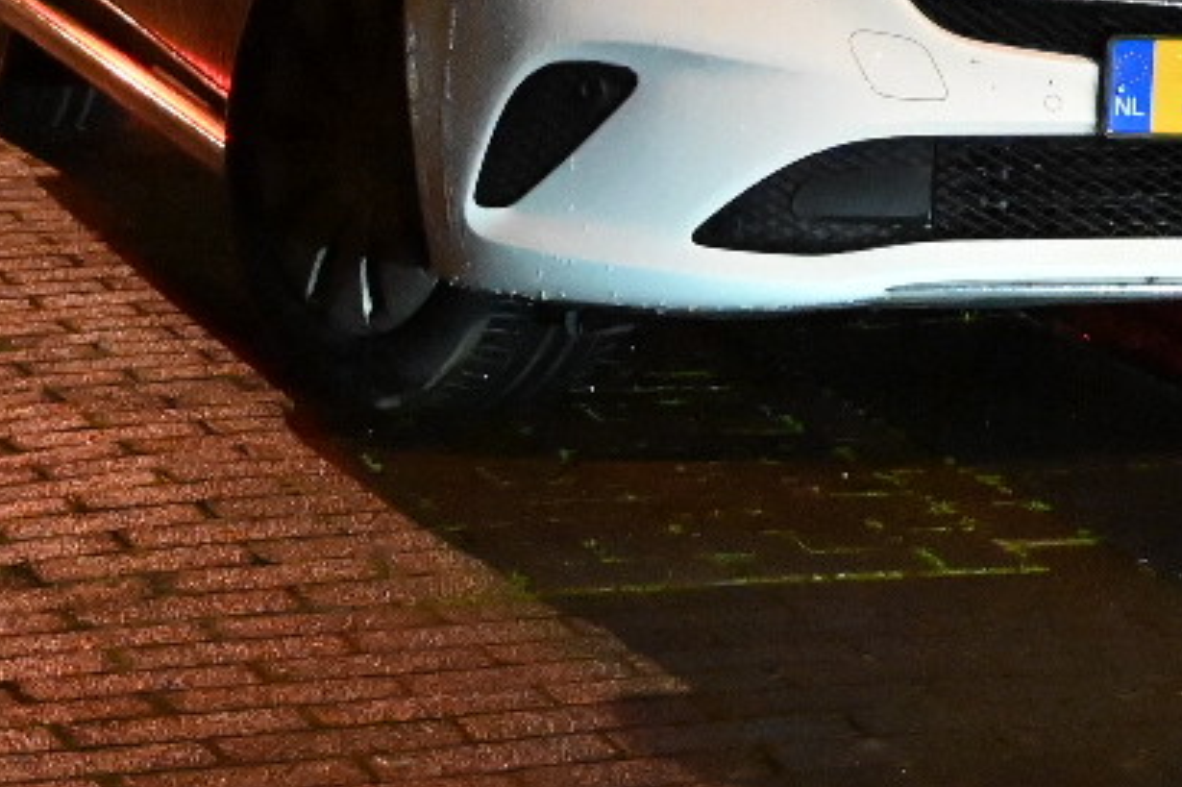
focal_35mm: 178
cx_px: 2381
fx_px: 5842
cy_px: -594
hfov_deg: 10.6
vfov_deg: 7.5
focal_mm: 38
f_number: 4
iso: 12800
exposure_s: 1/20
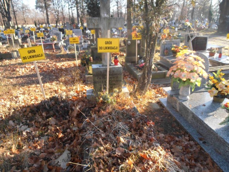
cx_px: 114
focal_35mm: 24
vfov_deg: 56.8
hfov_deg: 71.6
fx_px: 159
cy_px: 86
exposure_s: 1/125
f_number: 3
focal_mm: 4.2
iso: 80
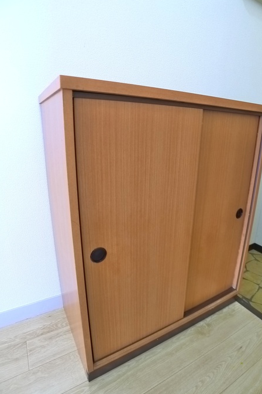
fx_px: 284
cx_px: 149
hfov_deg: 49.4
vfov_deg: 69.4
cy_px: 197
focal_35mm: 26
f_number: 2
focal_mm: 5.1
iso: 400
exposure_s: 1/13
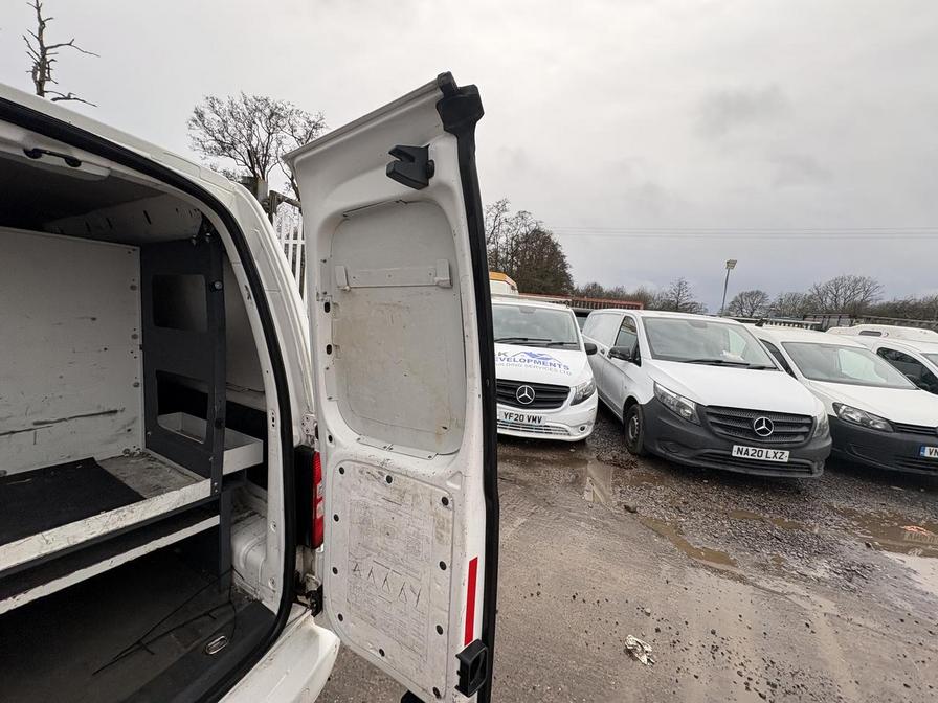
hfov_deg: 102.1
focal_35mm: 14
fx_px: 379
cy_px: 352
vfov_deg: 85.7
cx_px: 469
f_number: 2.2
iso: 40
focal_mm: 2.22
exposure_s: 1/377
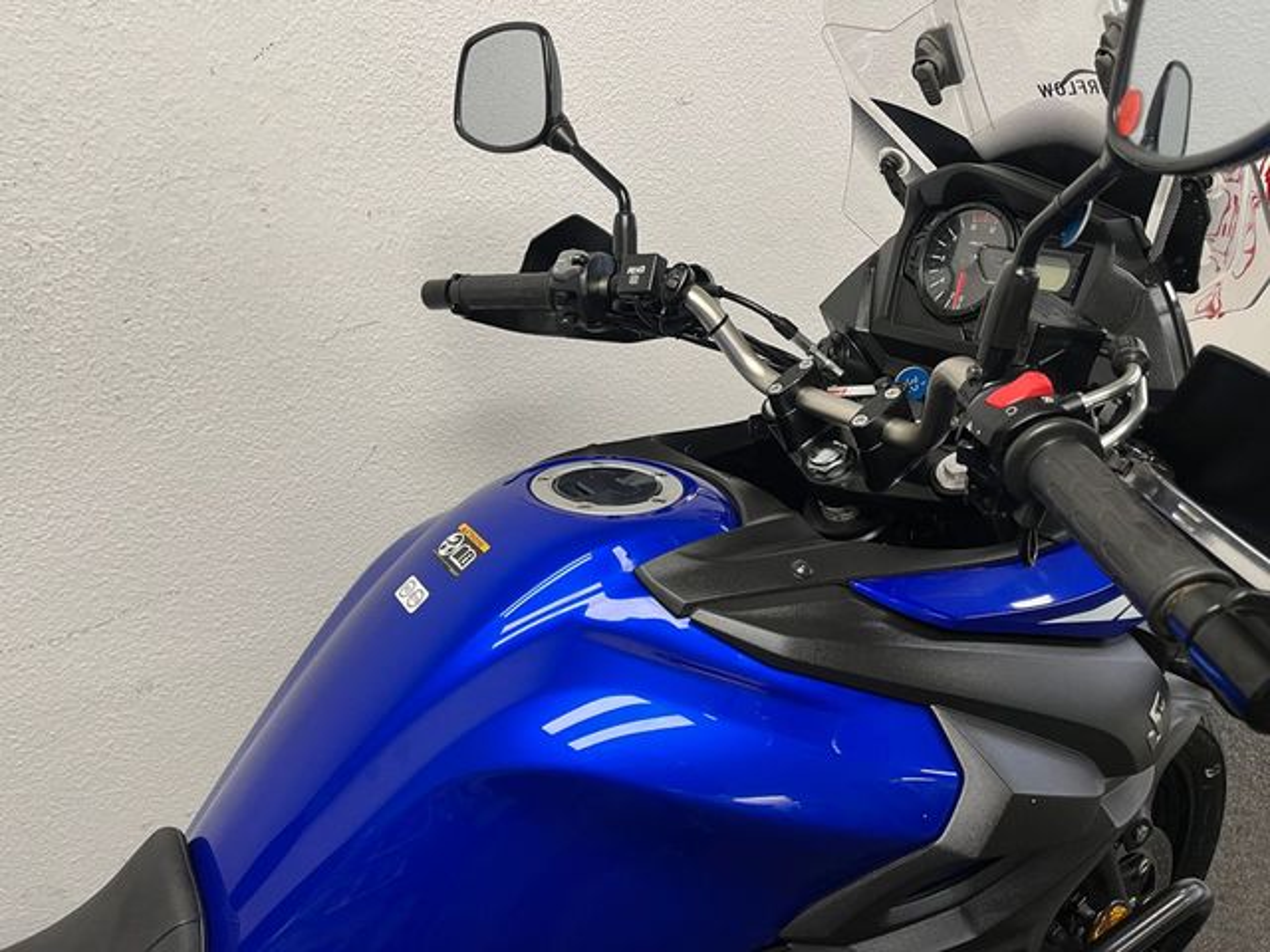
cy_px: 476
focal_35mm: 26
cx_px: 635
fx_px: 954
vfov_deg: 53.1
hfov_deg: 67.3
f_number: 1.6
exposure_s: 1/50
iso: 80
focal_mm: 5.1
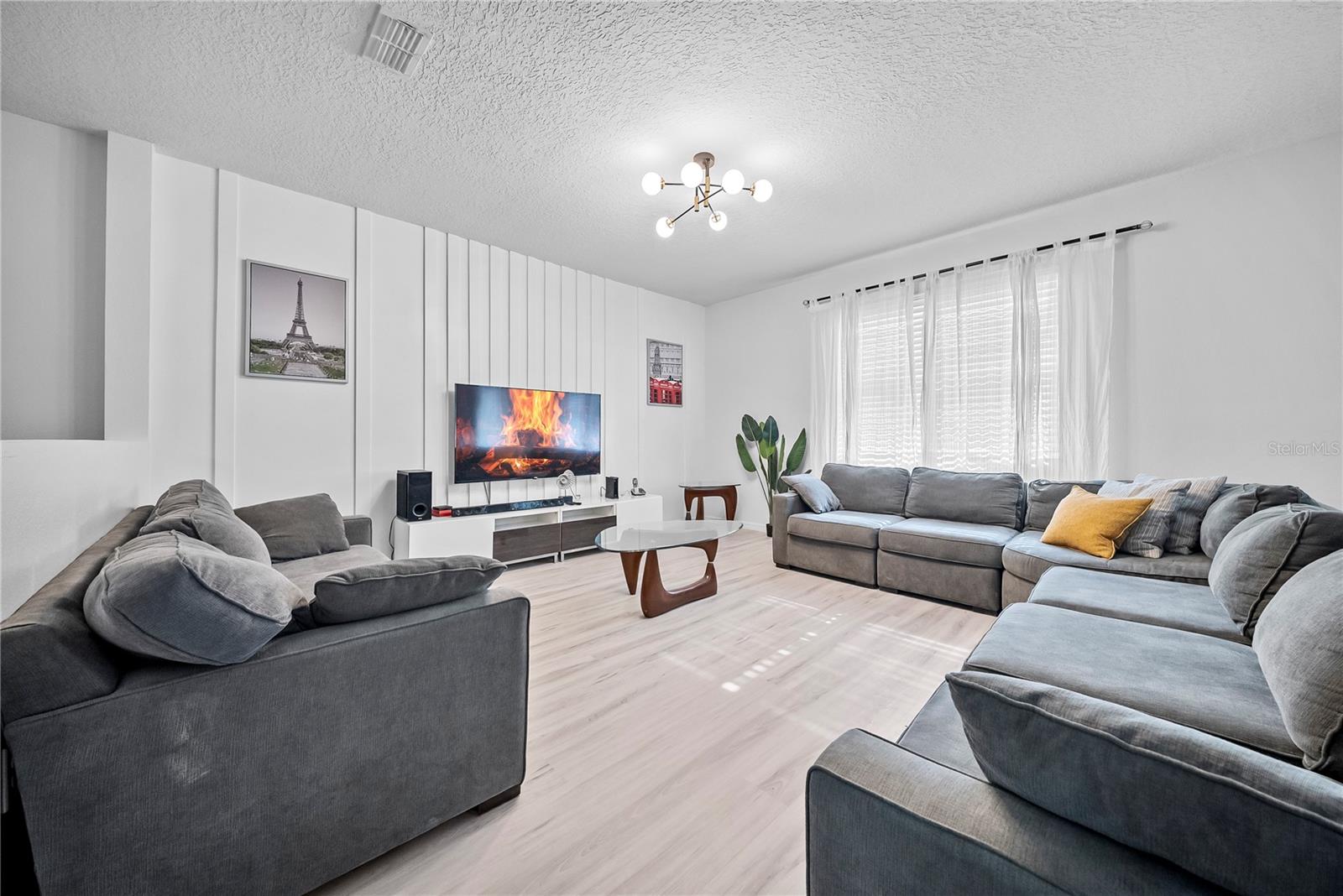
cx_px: 672
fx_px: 448
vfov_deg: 90.1
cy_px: 448
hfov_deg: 112.6
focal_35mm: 12
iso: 1250
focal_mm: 12
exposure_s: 1/8
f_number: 6.3
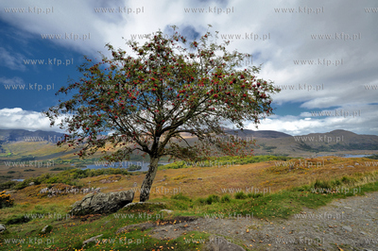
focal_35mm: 14
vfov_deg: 81.1
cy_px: 126
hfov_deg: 104.3
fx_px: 147
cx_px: 189
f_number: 9
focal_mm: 14
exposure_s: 1/320
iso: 200
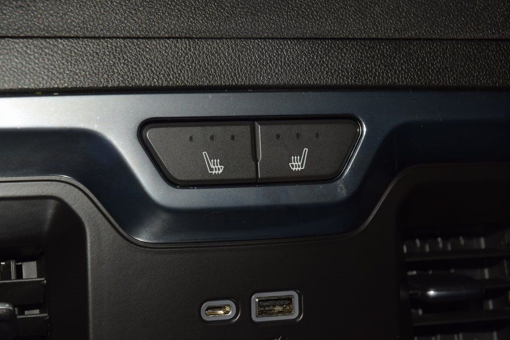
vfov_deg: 13.0
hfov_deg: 19.5
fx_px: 1488
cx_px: 255
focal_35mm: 105
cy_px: 170
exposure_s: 1/125
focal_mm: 70
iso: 100
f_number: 8
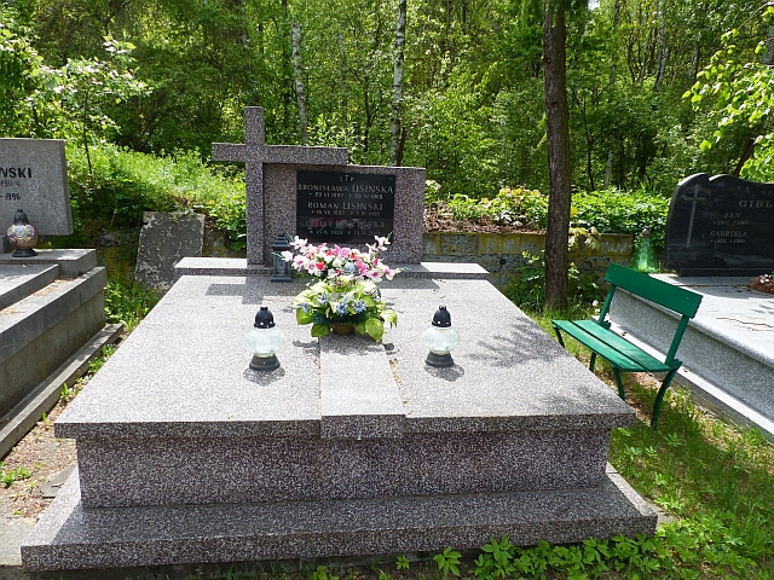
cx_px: 387
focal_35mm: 25
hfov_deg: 69.4
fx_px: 559
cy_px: 290
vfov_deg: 54.9
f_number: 4
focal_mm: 4.5
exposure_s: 1/500
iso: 100
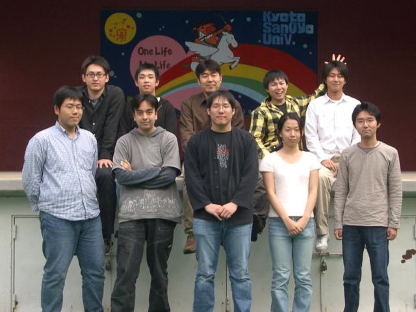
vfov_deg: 19.9
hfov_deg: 26.3
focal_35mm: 74
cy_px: 156
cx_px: 208
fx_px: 889
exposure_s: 1/40
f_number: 3.9
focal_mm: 12.2
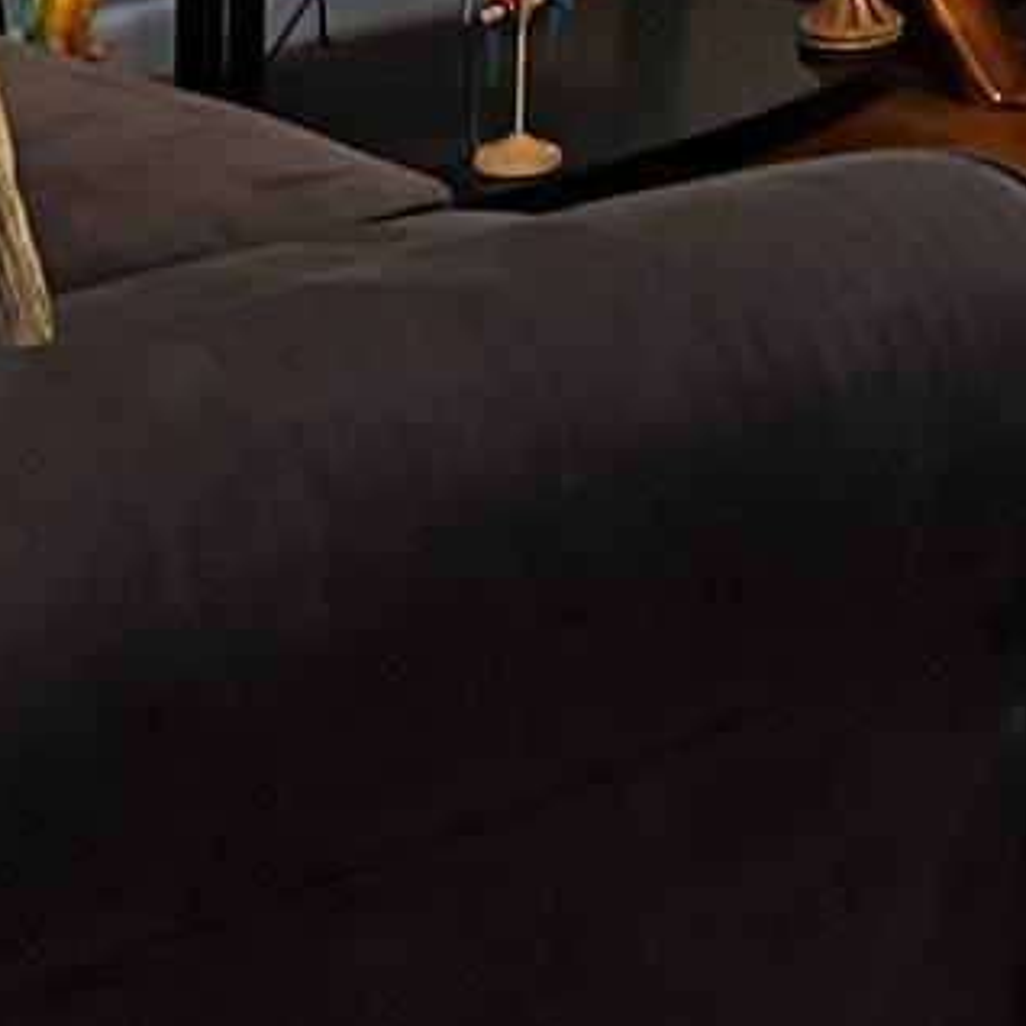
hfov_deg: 10.9
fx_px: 4963
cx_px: 1981
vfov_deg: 10.3
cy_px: -1384
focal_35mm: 148
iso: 400
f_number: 1.5
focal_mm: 5.7
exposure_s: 1/40
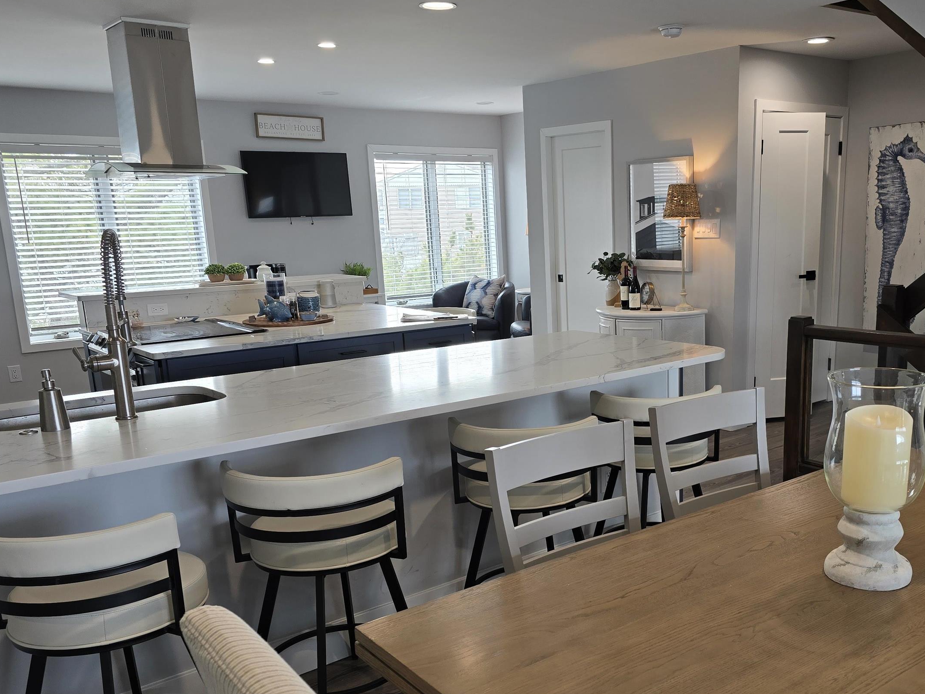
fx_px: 882
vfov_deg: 42.7
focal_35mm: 33
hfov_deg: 54.6
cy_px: 423
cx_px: 590
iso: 50
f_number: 1.7
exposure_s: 1/120
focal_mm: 6.3
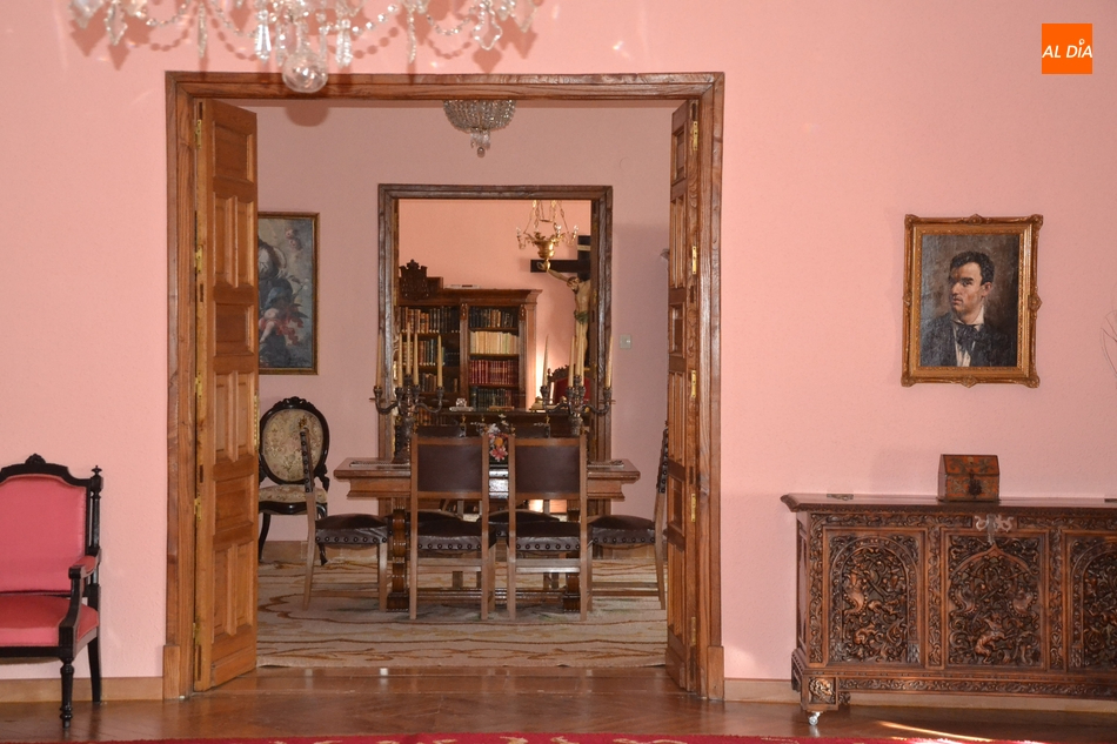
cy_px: 372
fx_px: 2327
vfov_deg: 18.2
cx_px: 558
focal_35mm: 75
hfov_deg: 27.0
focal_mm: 50
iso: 3200
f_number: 7.1
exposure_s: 1/60
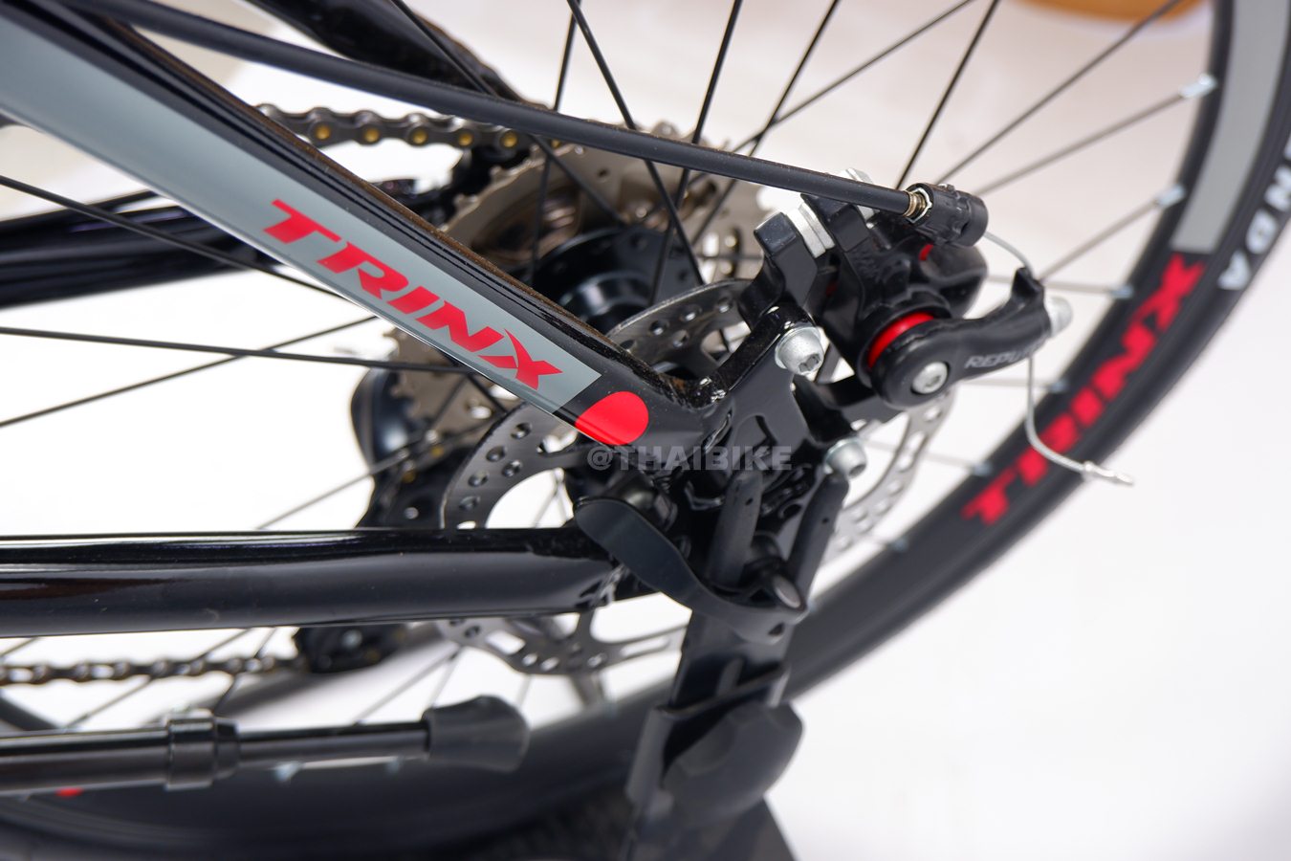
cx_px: 646
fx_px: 1398
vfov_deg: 34.2
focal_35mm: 39
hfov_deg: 49.6
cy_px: 430
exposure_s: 1/40
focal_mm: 26.4
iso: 200
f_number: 4.4
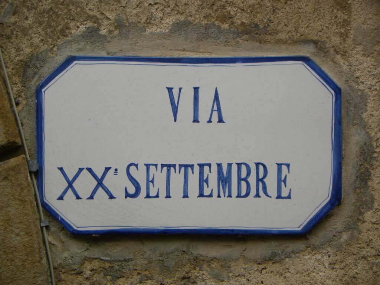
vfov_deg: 6.0
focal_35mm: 247
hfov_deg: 8.0
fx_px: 2711
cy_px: 142
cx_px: 190
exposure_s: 1/120
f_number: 4.5
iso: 115
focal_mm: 44
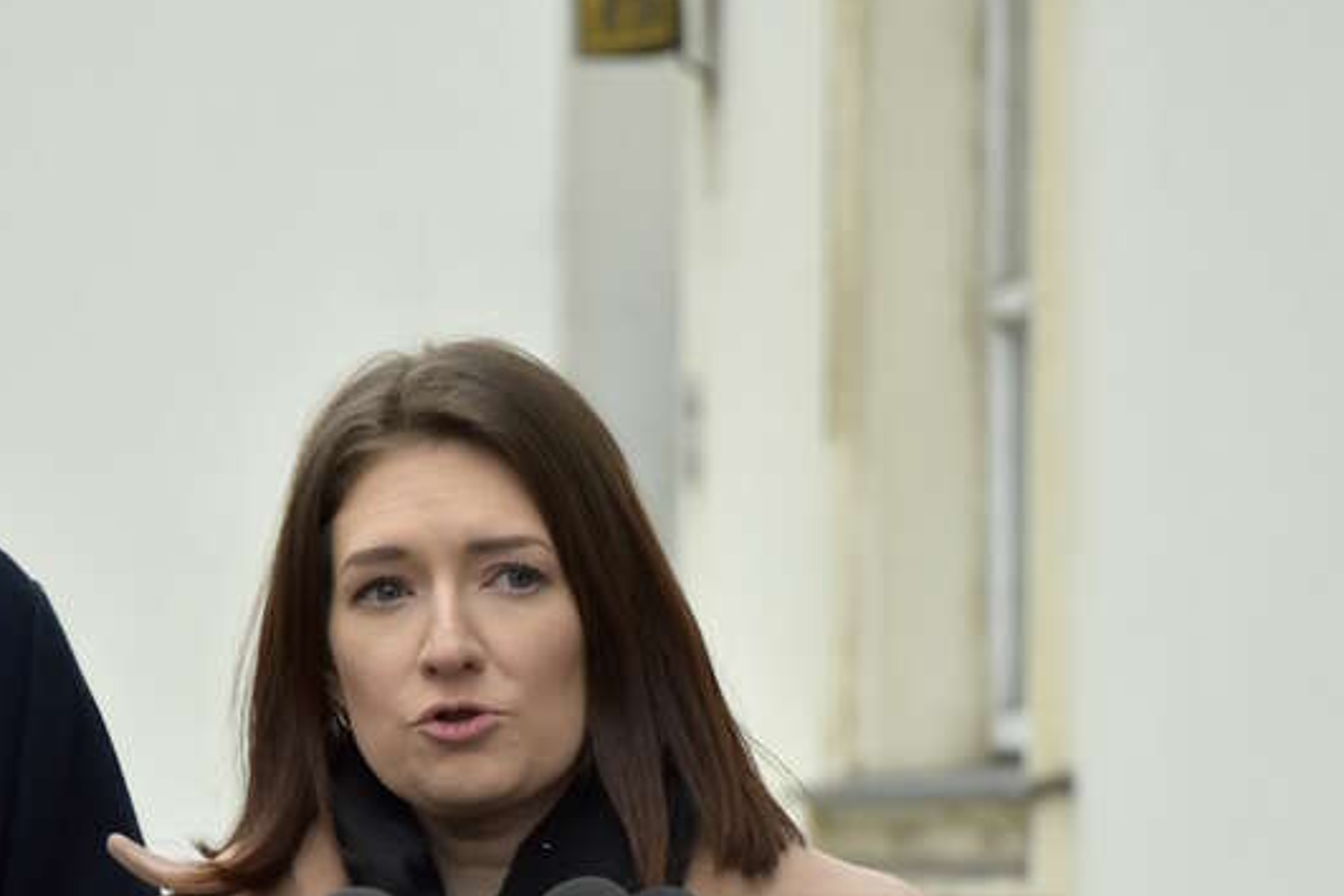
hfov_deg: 7.2
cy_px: 716
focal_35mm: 285
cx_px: 600
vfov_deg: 4.8
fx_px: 10636
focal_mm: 105
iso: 800
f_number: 5.6
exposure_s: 1/400
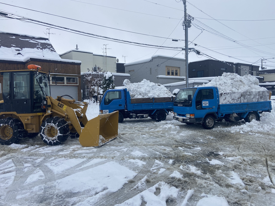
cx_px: 138
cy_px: 103
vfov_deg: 53.1
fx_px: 207
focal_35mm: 26
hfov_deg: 67.3
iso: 32
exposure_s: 1/271
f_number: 1.8
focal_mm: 4.25
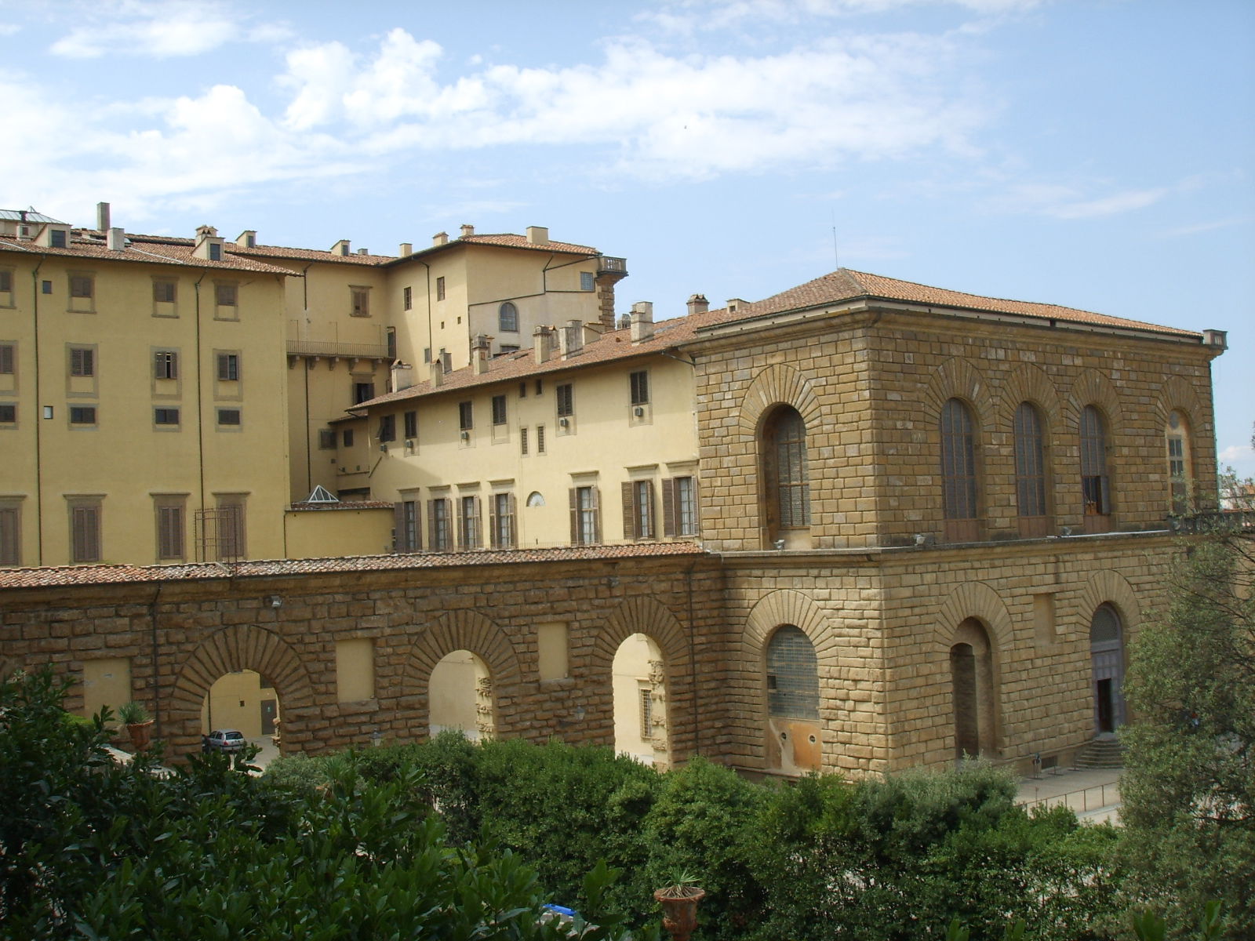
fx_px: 1414
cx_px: 628
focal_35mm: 39
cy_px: 470
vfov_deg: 36.8
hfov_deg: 47.9
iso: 50
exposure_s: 1/180
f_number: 6.3
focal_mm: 6.6
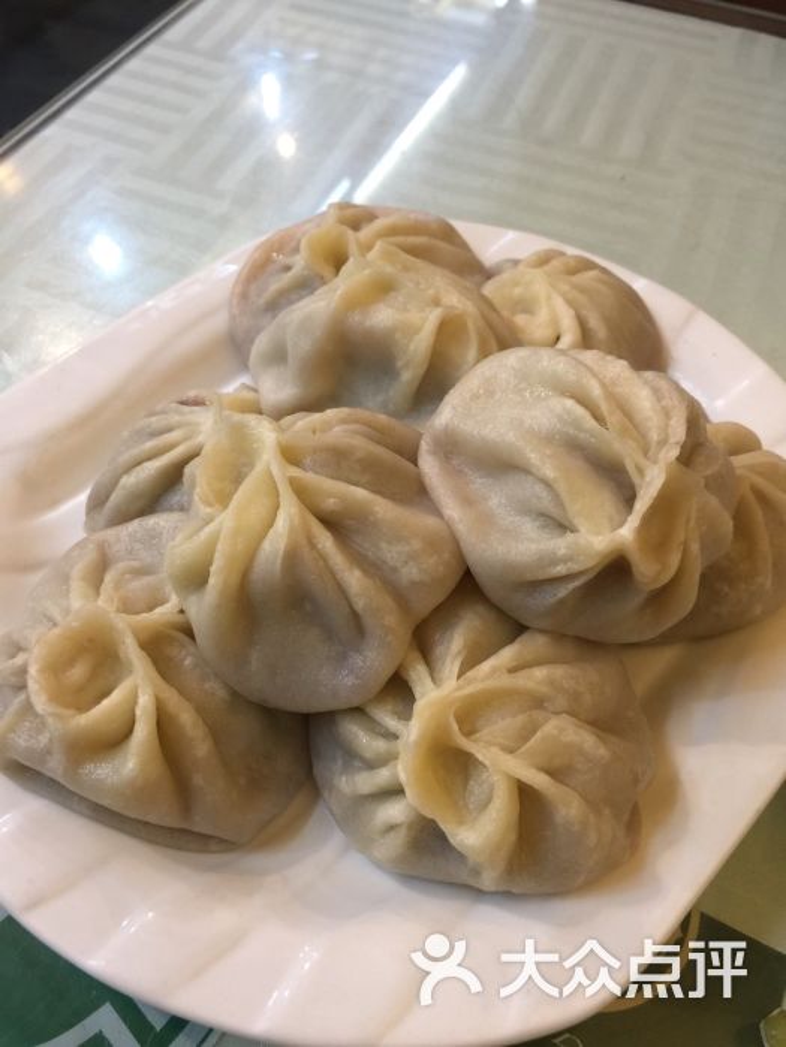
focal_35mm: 29
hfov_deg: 48.2
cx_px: 393
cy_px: 524
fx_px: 878
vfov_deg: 61.7
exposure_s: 1/17
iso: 64
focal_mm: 4.15
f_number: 2.2
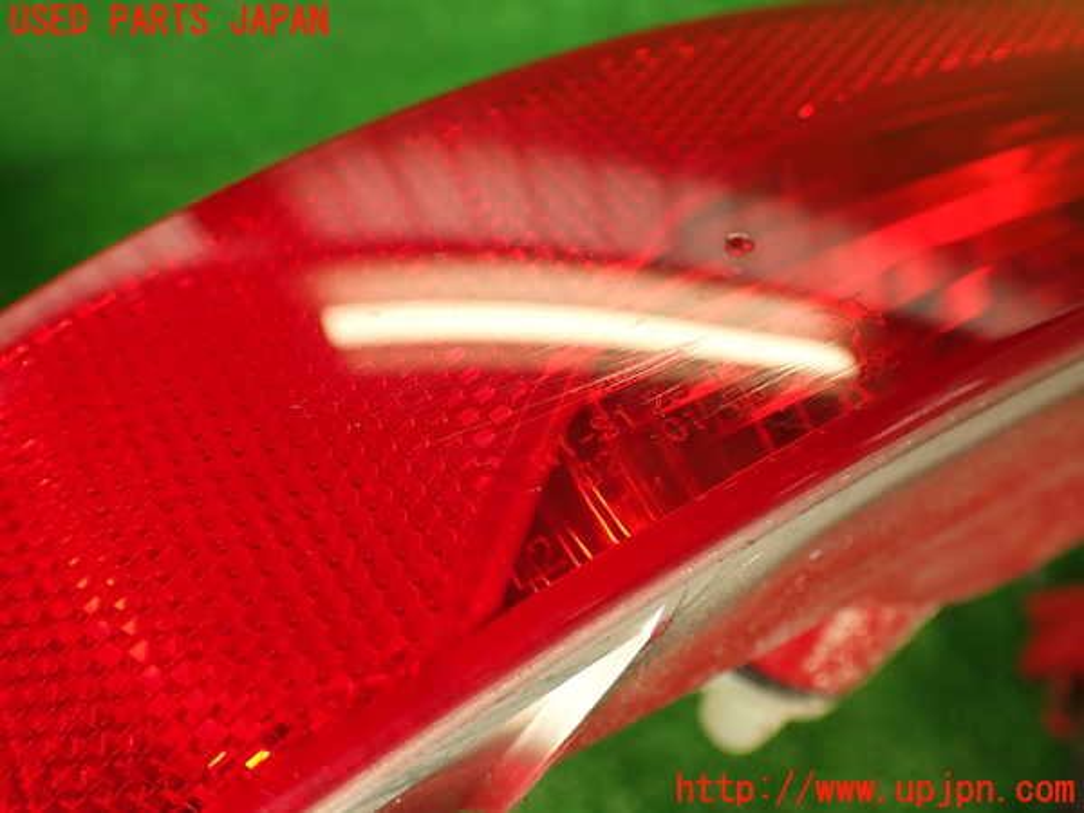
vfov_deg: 44.2
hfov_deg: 56.8
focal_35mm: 32
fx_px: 1002
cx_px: 542
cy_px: 406
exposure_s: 1/60
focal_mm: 5.79
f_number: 2.4
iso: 100
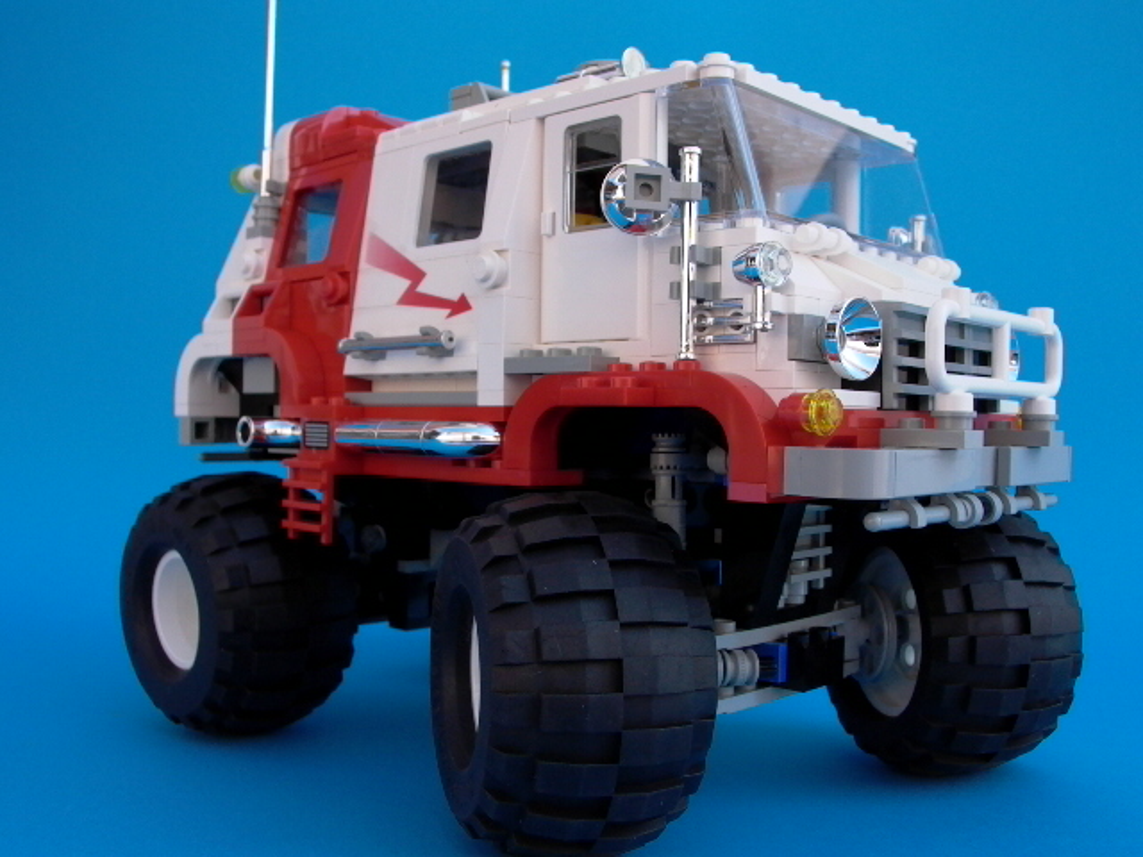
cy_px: 428
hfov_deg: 55.4
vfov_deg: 42.9
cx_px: 572
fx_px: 1090
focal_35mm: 33
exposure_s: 1/261
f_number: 4.03
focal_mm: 7.13
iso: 100
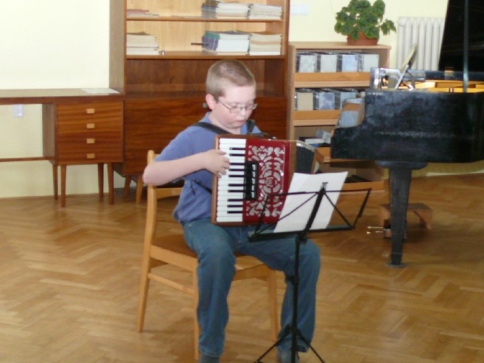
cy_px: 223
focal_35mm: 77
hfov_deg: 25.3
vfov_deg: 19.1
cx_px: 274
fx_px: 1076
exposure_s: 1/30
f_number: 2.8
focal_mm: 9.1
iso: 200
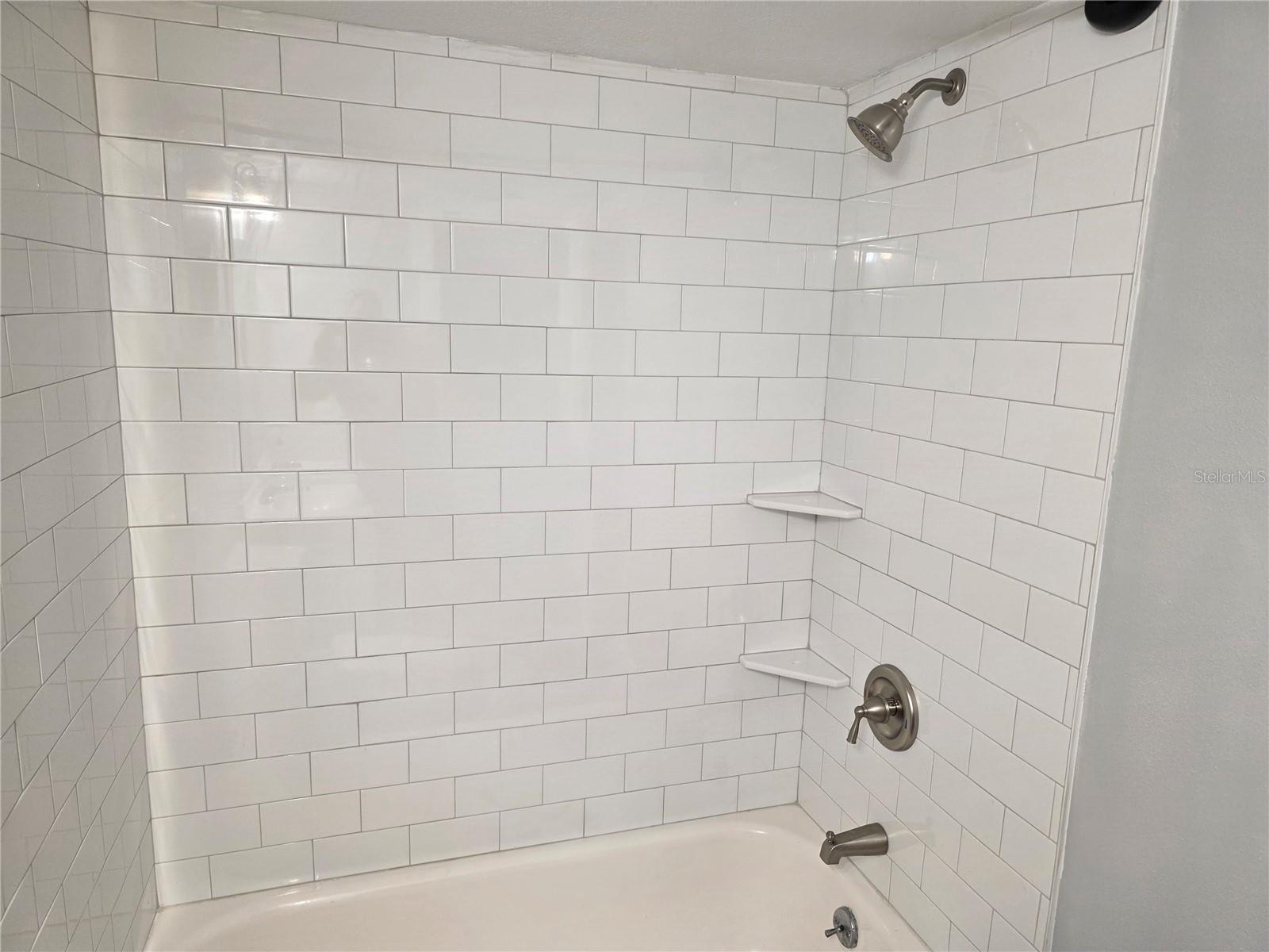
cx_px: 634
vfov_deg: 58.9
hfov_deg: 73.9
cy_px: 476
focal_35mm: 23
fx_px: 843
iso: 160
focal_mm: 6.3
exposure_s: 1/120
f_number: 1.7
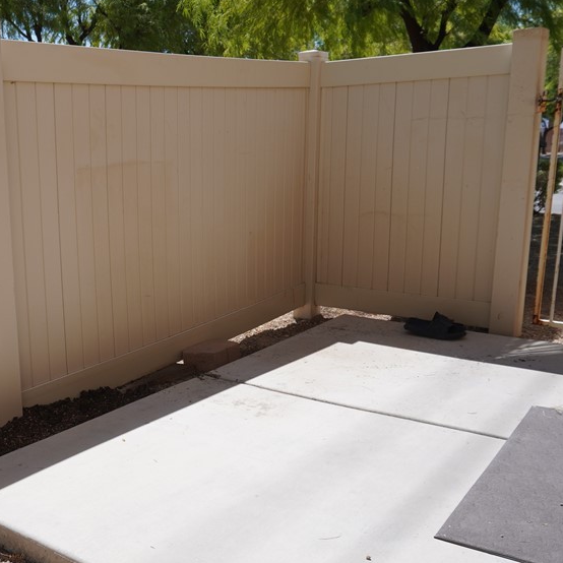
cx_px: 158
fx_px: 736
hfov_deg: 40.9
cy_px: 315
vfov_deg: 41.8
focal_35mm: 40
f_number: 6.3
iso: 100
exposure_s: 1/400
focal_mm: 16
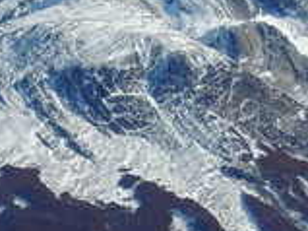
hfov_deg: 3.3
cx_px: -361
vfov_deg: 2.4
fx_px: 5379
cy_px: 443
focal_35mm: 605
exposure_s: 1/1250
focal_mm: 16
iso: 100
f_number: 4.1
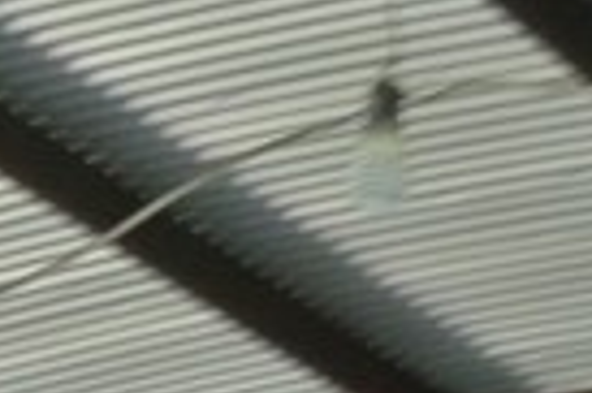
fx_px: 3909
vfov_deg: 5.4
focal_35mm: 238
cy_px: 1244
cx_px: 668
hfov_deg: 8.6
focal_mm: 11.4
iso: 800
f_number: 3.5
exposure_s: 1/30
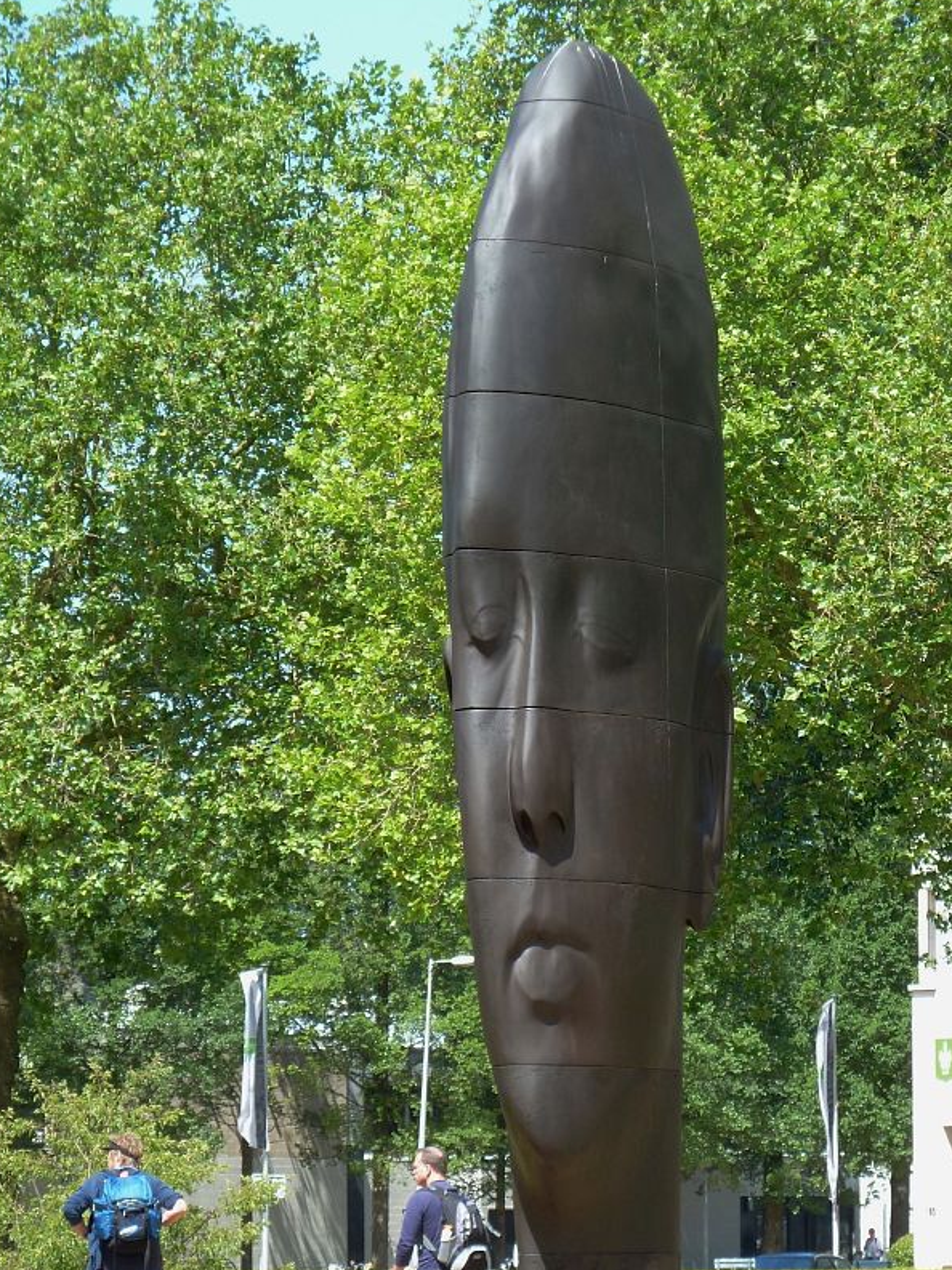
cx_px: 519
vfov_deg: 11.2
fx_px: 6496
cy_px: 693
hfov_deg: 8.4
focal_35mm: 177
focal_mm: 22.5
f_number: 4.5
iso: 80
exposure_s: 1/100
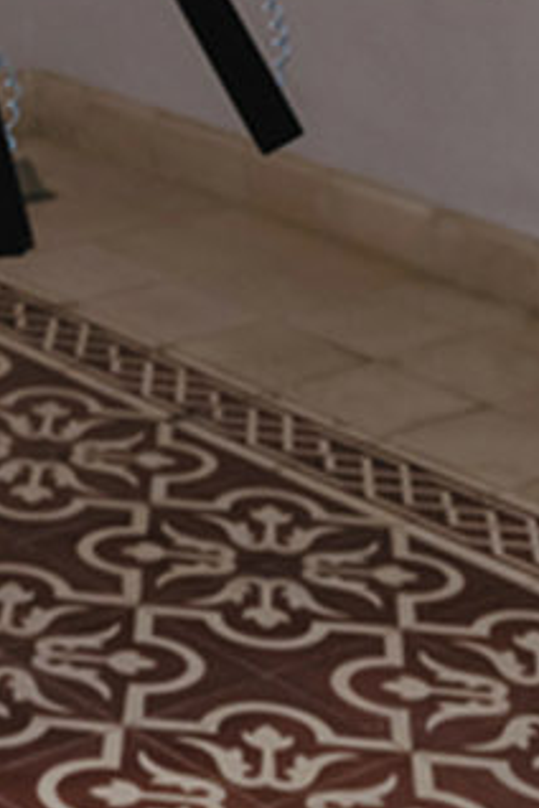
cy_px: -697
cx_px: -308
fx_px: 2919
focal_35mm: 130
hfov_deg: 10.2
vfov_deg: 13.8
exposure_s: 1/800
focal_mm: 23
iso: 400
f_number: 2.8
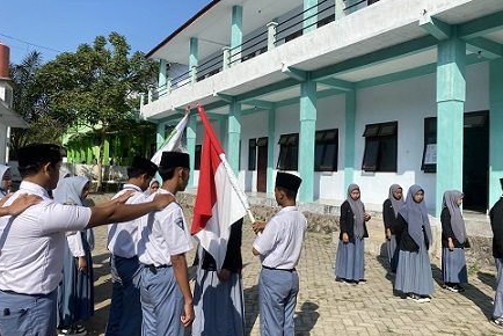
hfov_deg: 65.4
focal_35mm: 28
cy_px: 166
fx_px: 391
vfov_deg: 46.5
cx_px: 245
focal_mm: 4.25
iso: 32
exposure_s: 1/3731
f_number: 1.8
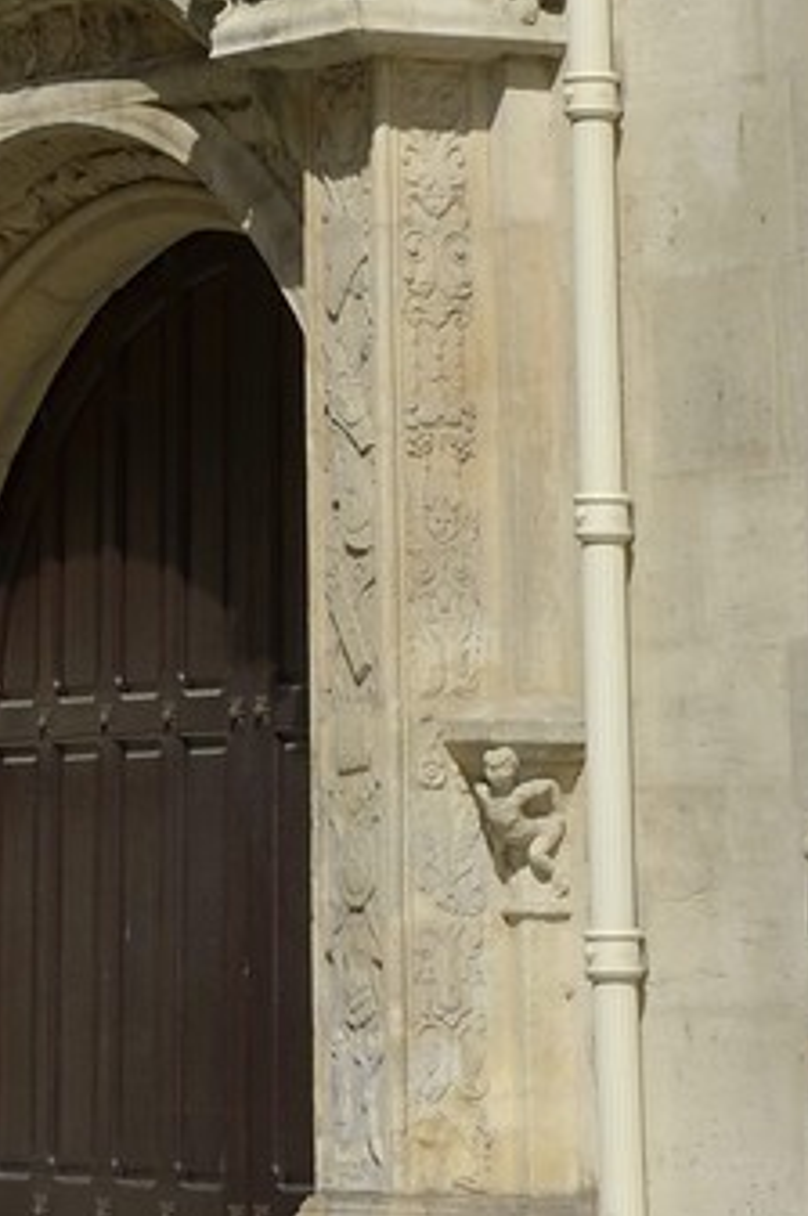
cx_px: 126
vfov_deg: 8.3
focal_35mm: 228
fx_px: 7691
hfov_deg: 6.0
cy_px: -1649
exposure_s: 1/200
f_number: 14
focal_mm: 48
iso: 200
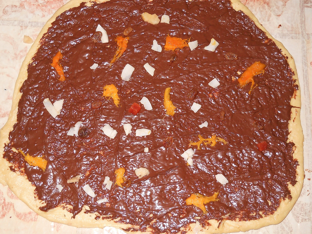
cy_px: 117
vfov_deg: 35.1
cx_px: 156
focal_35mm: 41
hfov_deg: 45.8
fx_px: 370
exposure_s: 1/30
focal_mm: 6.72
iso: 100
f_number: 3.1
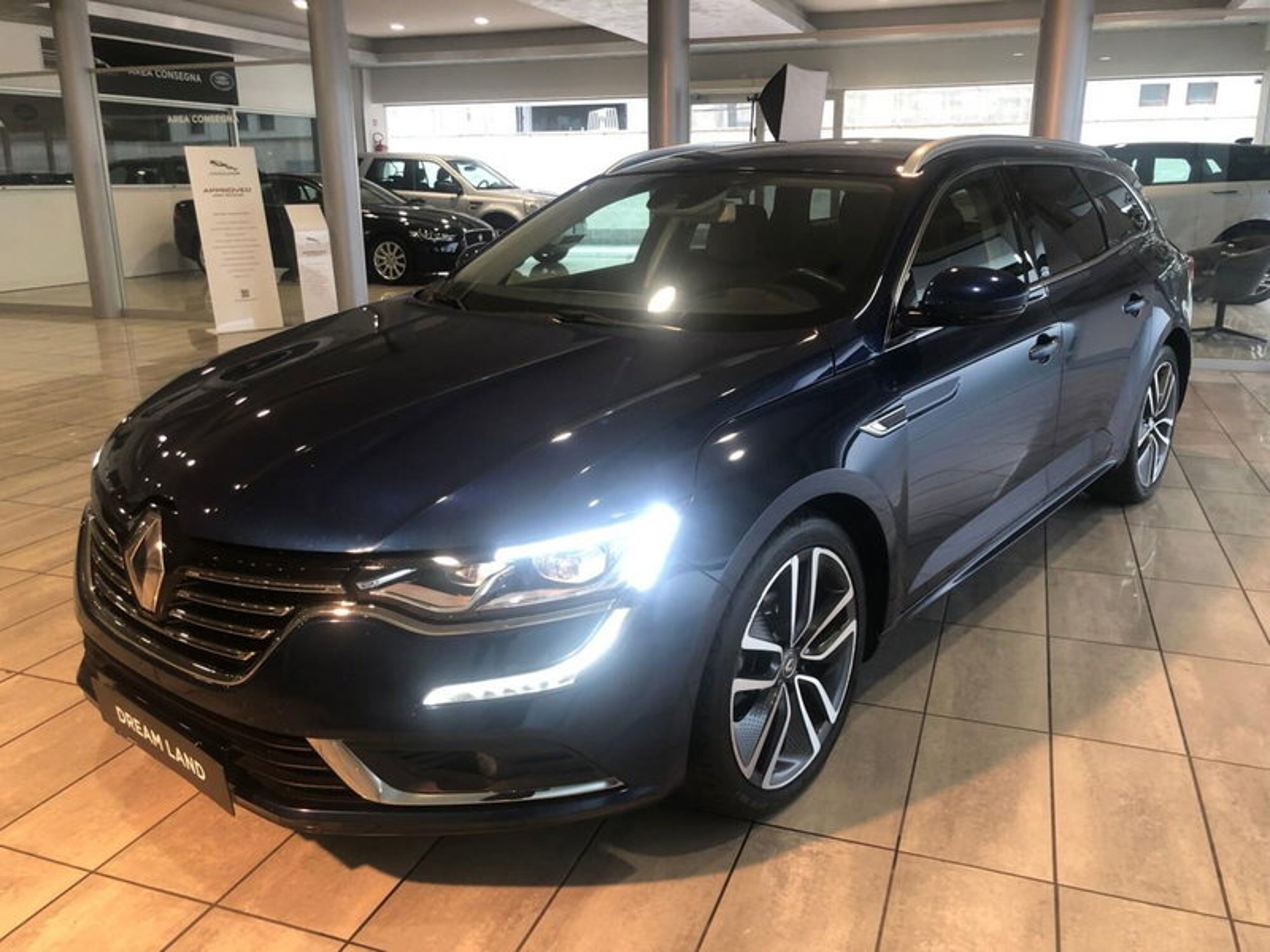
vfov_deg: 49.7
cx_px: 635
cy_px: 476
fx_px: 1027
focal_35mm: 28
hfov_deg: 63.4
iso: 40
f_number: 1.8
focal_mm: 4
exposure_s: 1/20
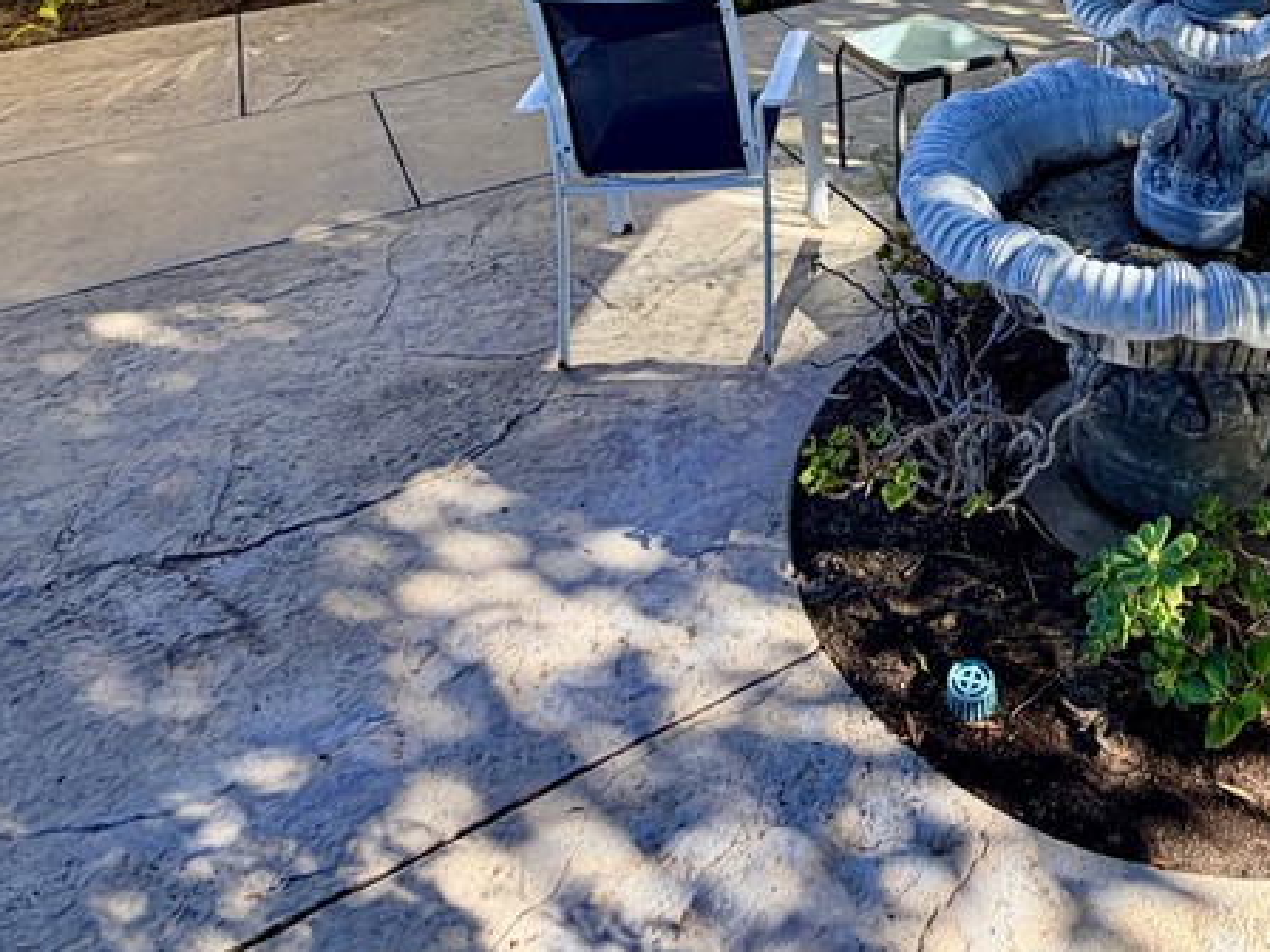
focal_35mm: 32
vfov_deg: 37.9
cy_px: -60
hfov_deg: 53.5
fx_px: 1174
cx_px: 992
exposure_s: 1/596
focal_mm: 2.22
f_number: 2.2
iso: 40
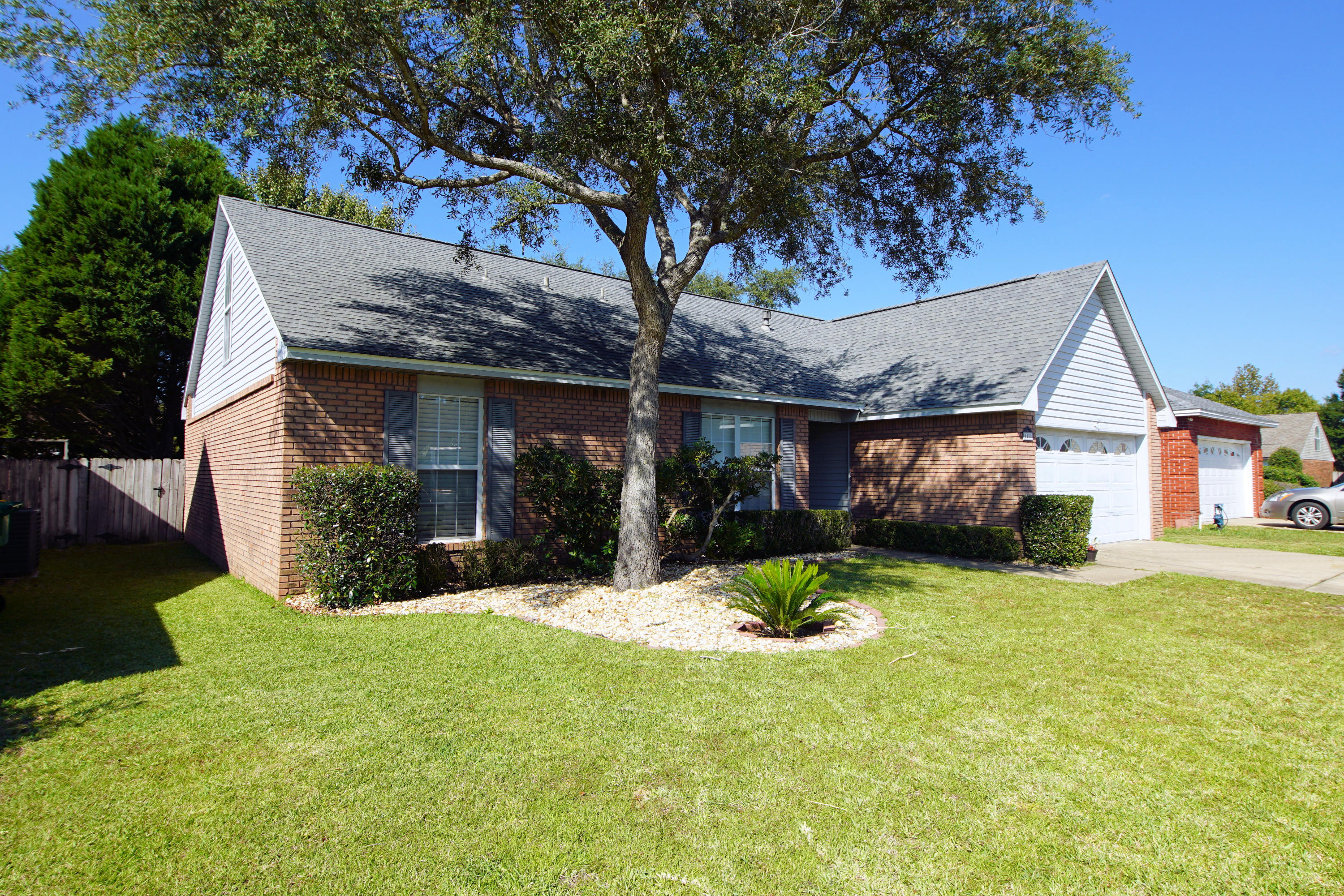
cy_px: 448
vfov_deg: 67.4
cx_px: 672
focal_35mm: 18
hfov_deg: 90.0
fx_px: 672
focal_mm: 12
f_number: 9
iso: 100
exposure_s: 1/125
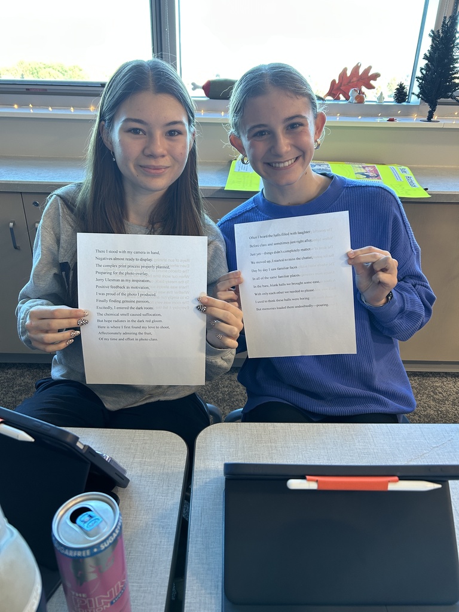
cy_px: 306
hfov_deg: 53.1
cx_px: 230
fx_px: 460
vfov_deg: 67.3
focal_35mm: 26
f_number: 1.5
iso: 125
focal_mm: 5.7
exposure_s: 1/70
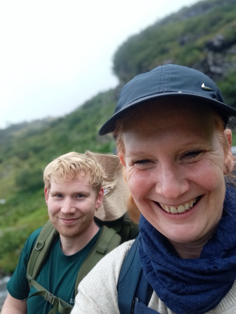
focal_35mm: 28
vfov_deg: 63.4
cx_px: 118
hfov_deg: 49.7
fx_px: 255
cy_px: 157
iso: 100
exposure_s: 1/256
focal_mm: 3.74
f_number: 2.25
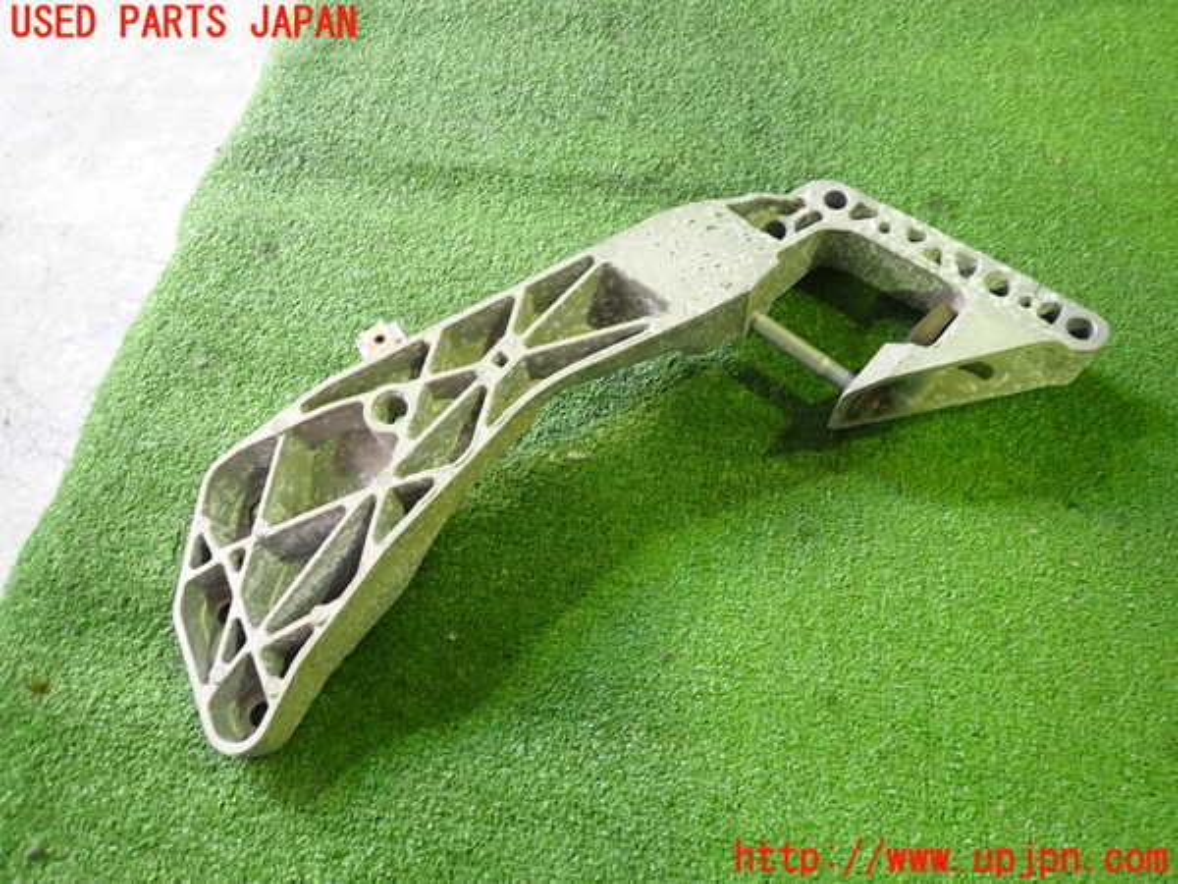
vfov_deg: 54.9
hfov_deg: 69.4
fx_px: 851
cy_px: 442
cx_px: 589
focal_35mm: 25
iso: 500
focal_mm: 4.5
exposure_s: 1/30
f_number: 2
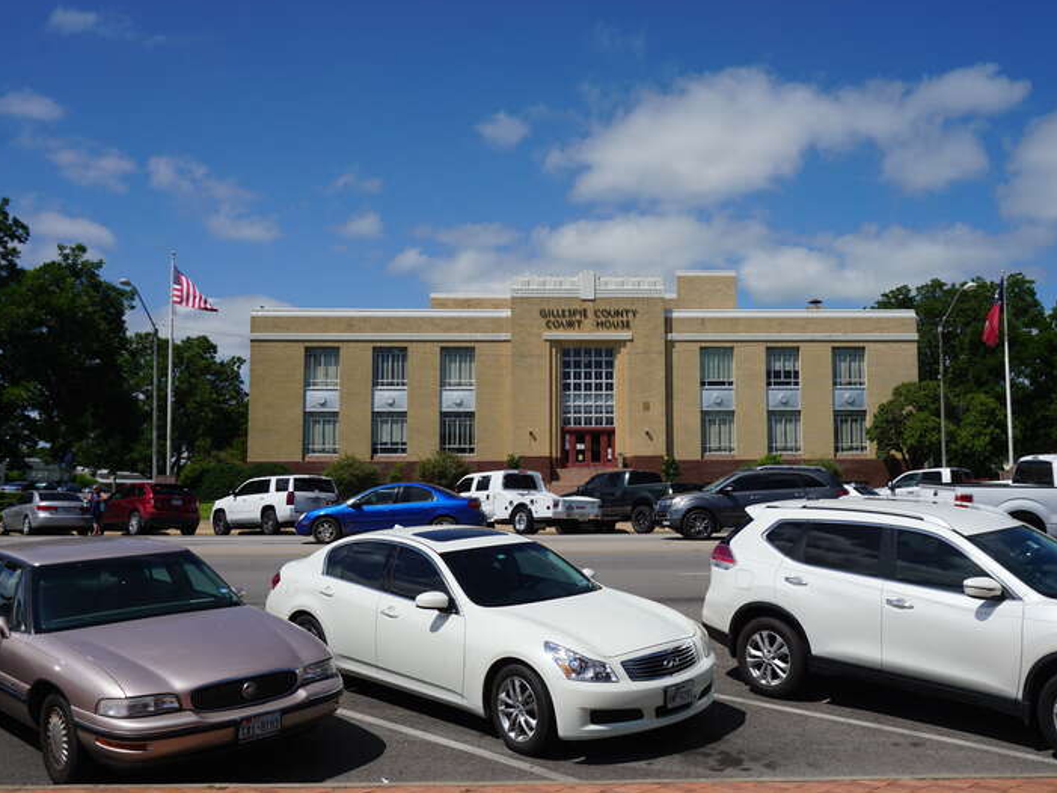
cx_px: 588
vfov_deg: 41.2
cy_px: 394
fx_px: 1055
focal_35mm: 35
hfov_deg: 53.1
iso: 100
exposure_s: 1/320
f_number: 11
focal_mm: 21
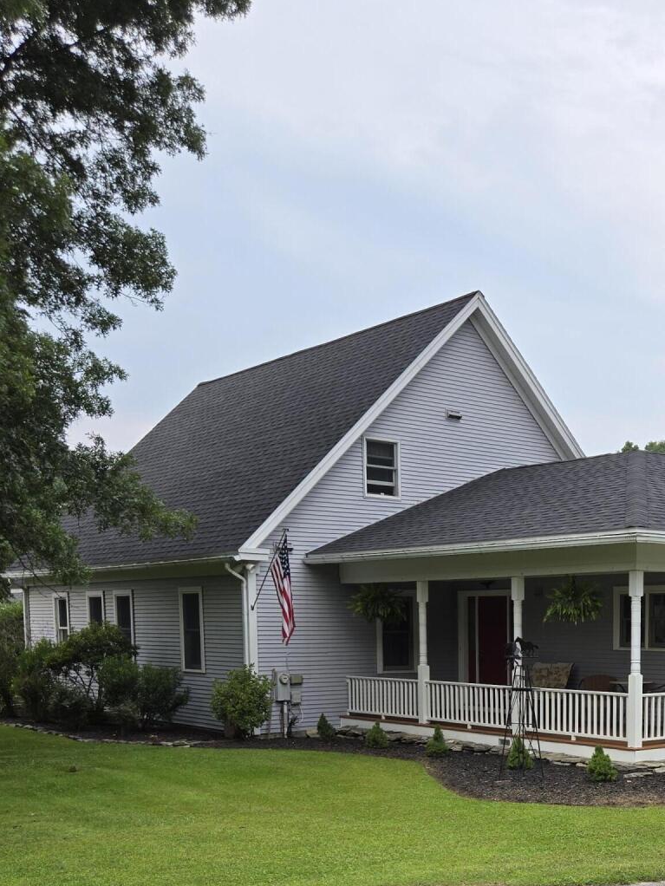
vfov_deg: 40.1
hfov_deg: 30.9
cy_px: 726
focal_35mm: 45
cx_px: 580
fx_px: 1152
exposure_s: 1/763
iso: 25
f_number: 1.8
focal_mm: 5.4
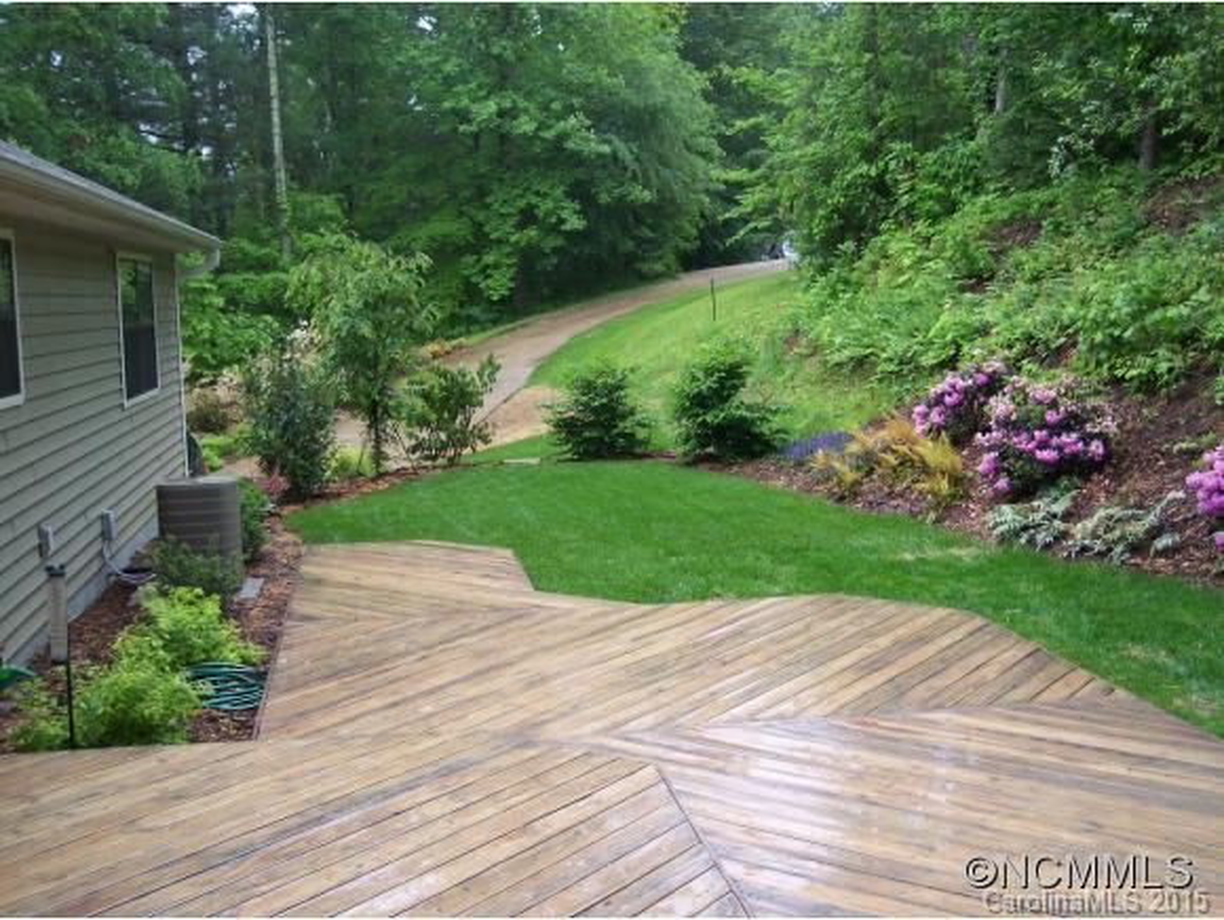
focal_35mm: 38
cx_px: 612
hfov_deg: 48.9
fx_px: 1345
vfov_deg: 37.8
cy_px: 460
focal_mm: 8
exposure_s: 1/125
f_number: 2.8
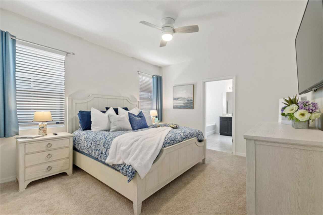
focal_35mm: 15
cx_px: 162
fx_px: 135
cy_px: 108
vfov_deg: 77.3
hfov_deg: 100.4
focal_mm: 10
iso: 400
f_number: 4.5
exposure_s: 1/6
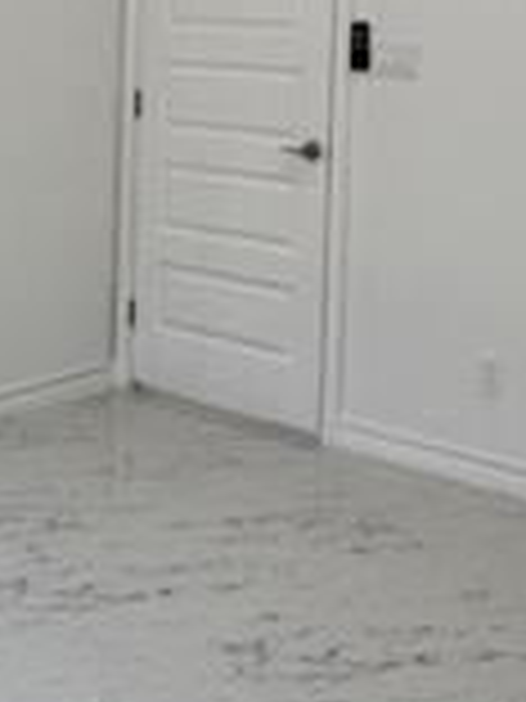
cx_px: 63
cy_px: 50
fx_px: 1398
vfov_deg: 27.0
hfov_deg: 20.9
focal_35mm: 69
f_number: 2.2
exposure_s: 1/120
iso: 80
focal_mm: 2.22
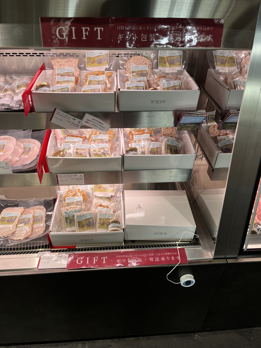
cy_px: 174
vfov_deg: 67.3
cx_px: 130
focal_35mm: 26
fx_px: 261
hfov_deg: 53.1
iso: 40
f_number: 1.6
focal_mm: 5.1
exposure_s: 1/100
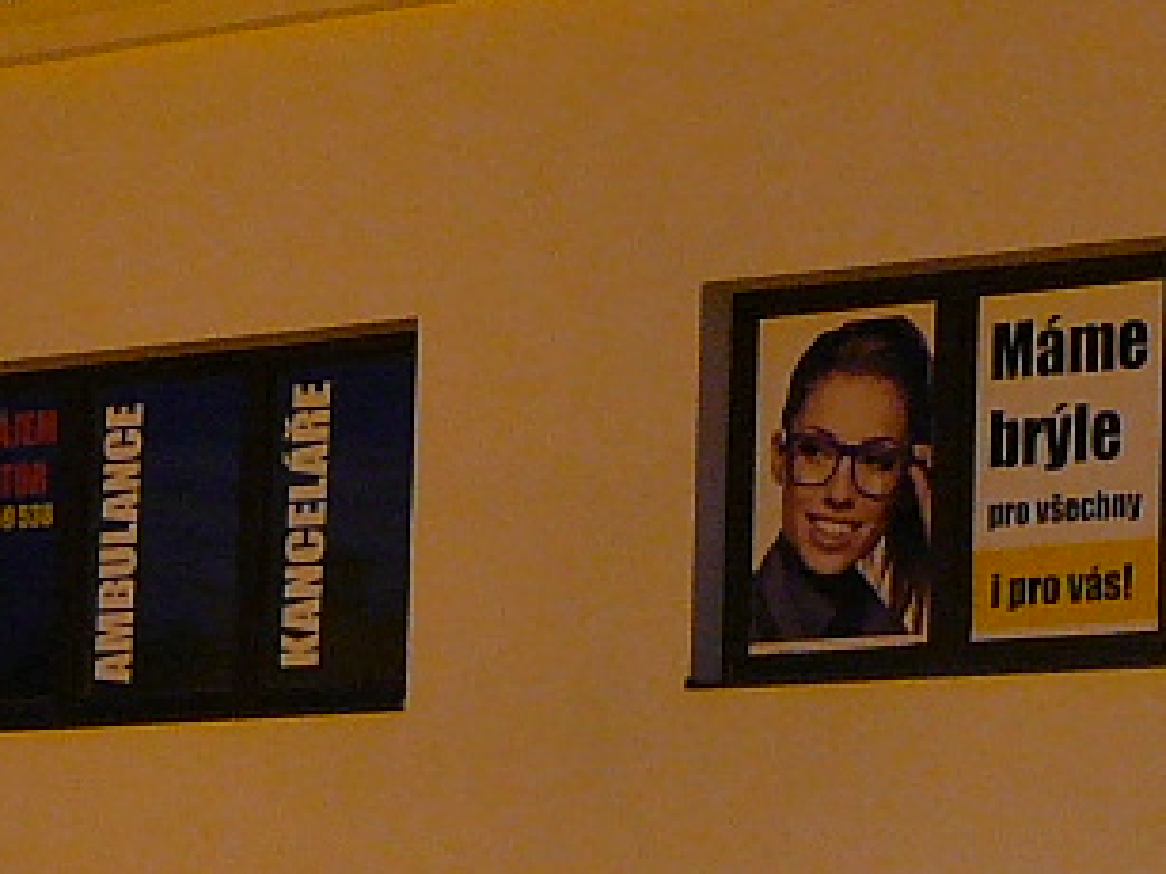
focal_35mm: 146
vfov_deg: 10.1
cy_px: 798
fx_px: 4916
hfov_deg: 13.3
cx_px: 1295
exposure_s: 1/8
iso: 200
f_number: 2.8
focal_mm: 5.2
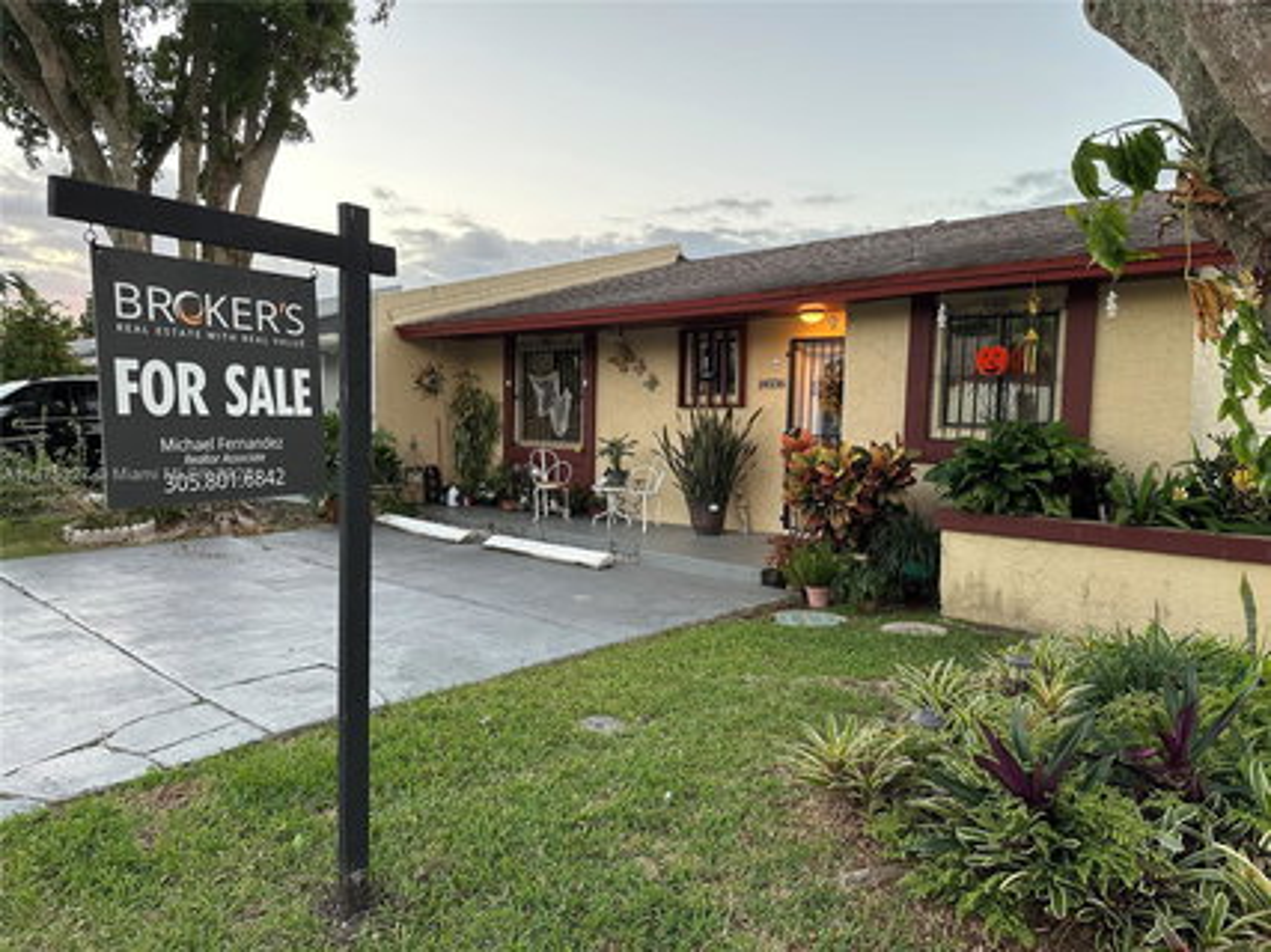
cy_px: 476
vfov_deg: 56.8
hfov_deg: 71.6
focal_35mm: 24
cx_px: 636
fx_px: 881
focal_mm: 6.86
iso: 100
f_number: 1.78
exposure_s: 1/127
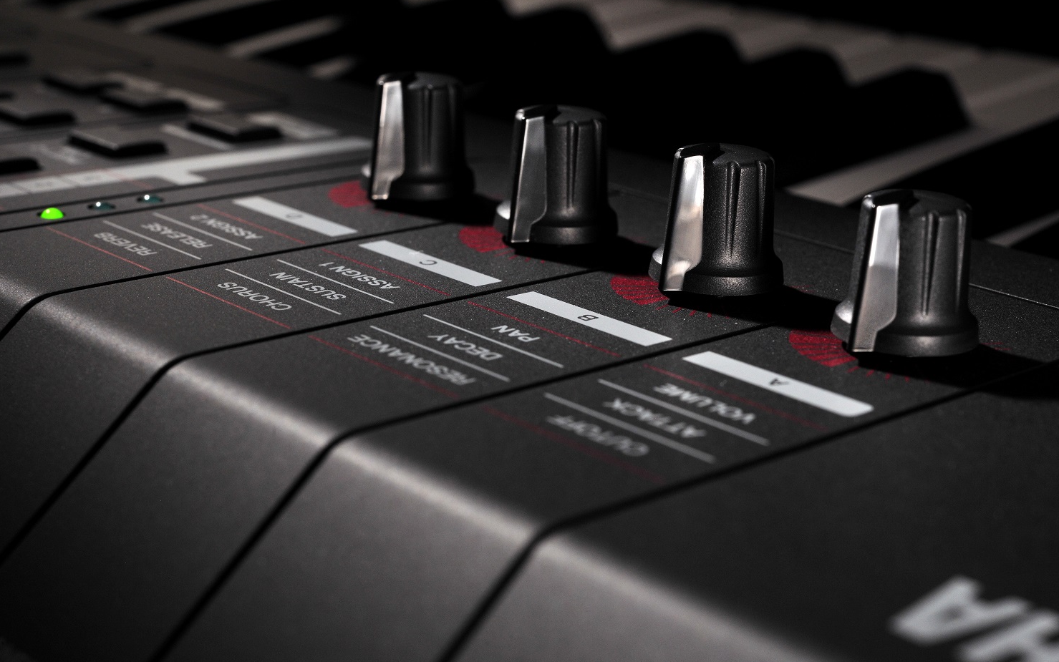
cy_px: 331
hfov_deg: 33.0
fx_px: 1790
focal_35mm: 62
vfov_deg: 21.0
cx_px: 533
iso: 400
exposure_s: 1/5
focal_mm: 60
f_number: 16
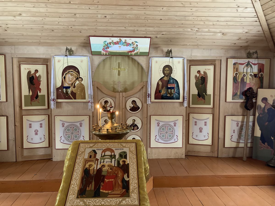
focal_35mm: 28
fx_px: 222
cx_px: 138
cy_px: 103
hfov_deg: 63.4
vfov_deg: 49.7
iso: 640
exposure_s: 1/30
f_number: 1.8
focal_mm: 3.99
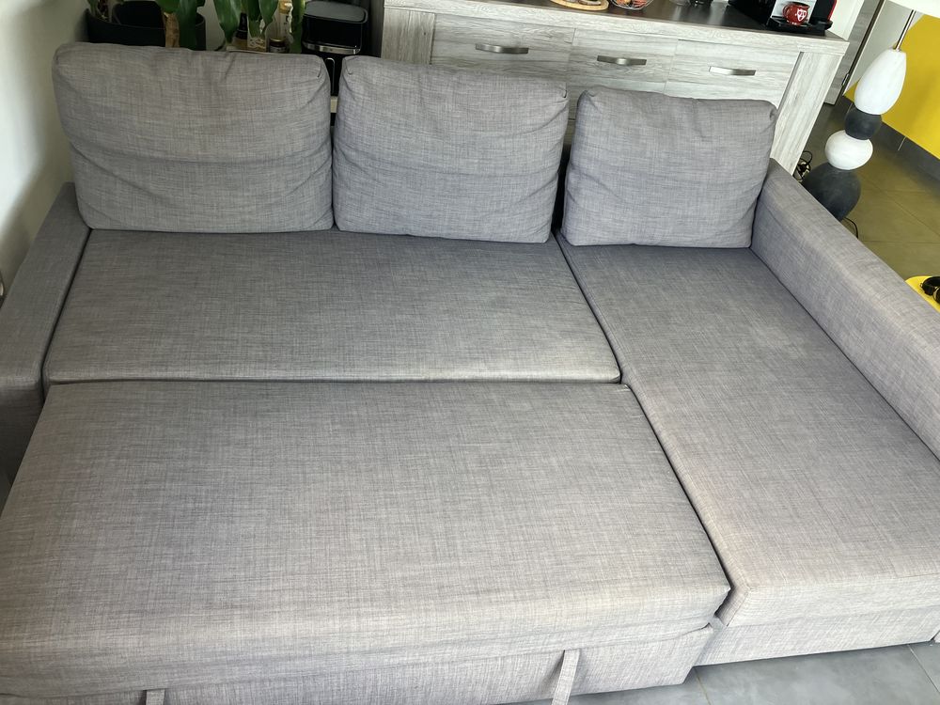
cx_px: 470
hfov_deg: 63.4
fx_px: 760
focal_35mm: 28
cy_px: 352
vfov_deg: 49.7
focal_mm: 3.99
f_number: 1.8
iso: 80
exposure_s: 1/113
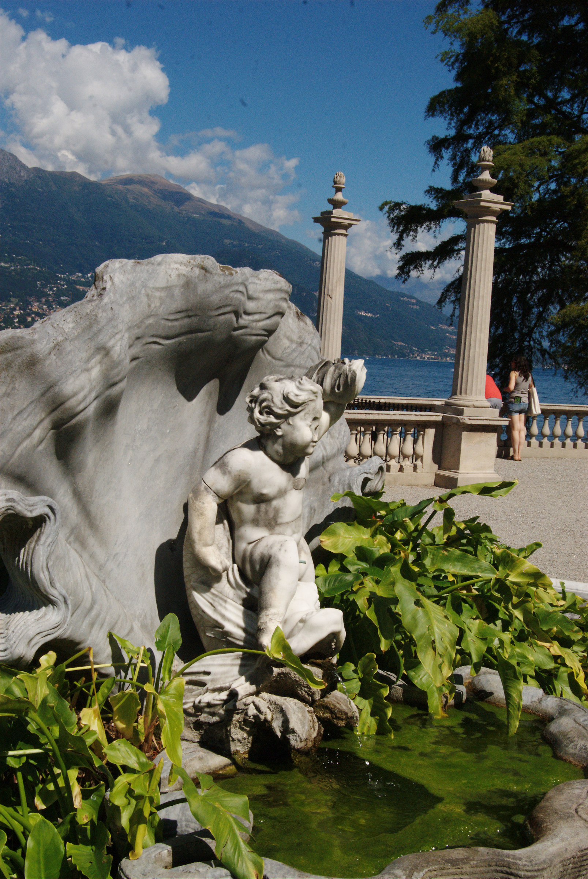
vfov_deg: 42.3
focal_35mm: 46
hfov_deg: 29.0
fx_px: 1136
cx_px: 294
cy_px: 440
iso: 500
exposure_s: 1/320
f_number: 20
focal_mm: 31
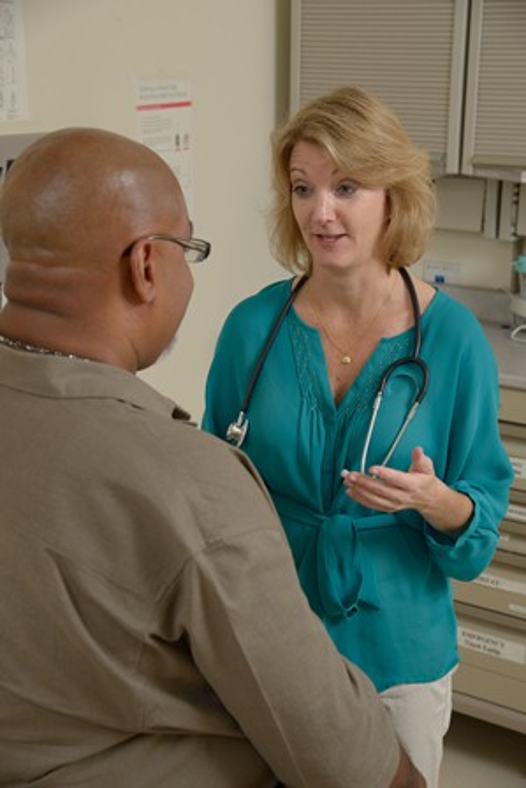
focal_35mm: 75
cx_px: 263
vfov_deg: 27.0
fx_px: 1642
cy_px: 394
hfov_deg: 18.2
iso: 100
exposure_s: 1/100
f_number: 8
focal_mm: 75
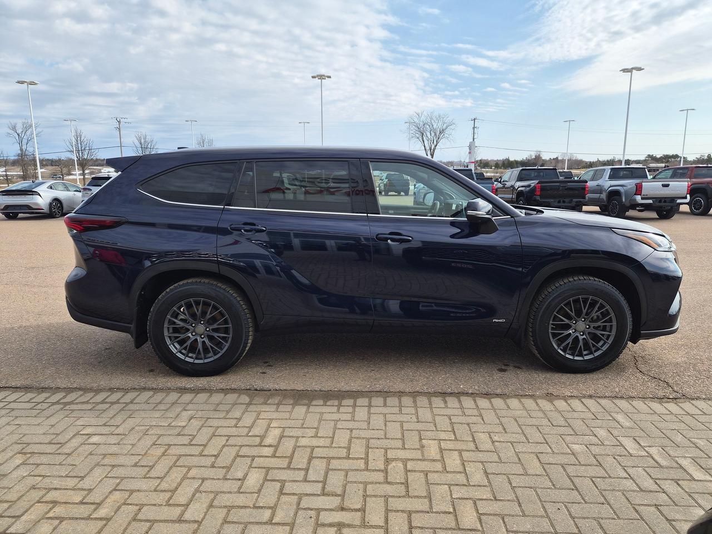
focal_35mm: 23
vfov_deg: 58.9
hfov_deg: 73.9
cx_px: 356
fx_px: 473
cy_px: 267
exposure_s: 1/4976
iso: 80
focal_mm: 5.4
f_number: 1.8
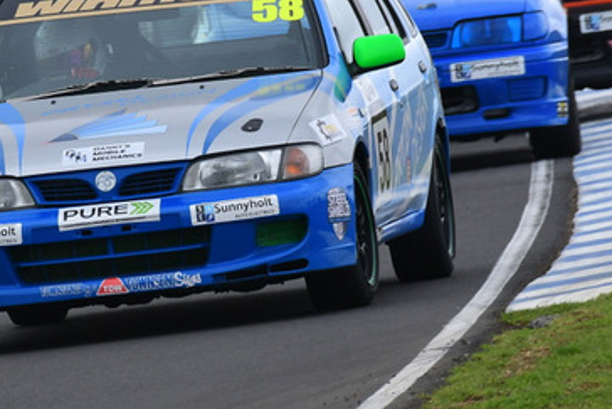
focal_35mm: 1649
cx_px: 96
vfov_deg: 0.8
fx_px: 28043
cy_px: 49
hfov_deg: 1.3
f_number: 10
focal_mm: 500
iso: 500
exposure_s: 1/640
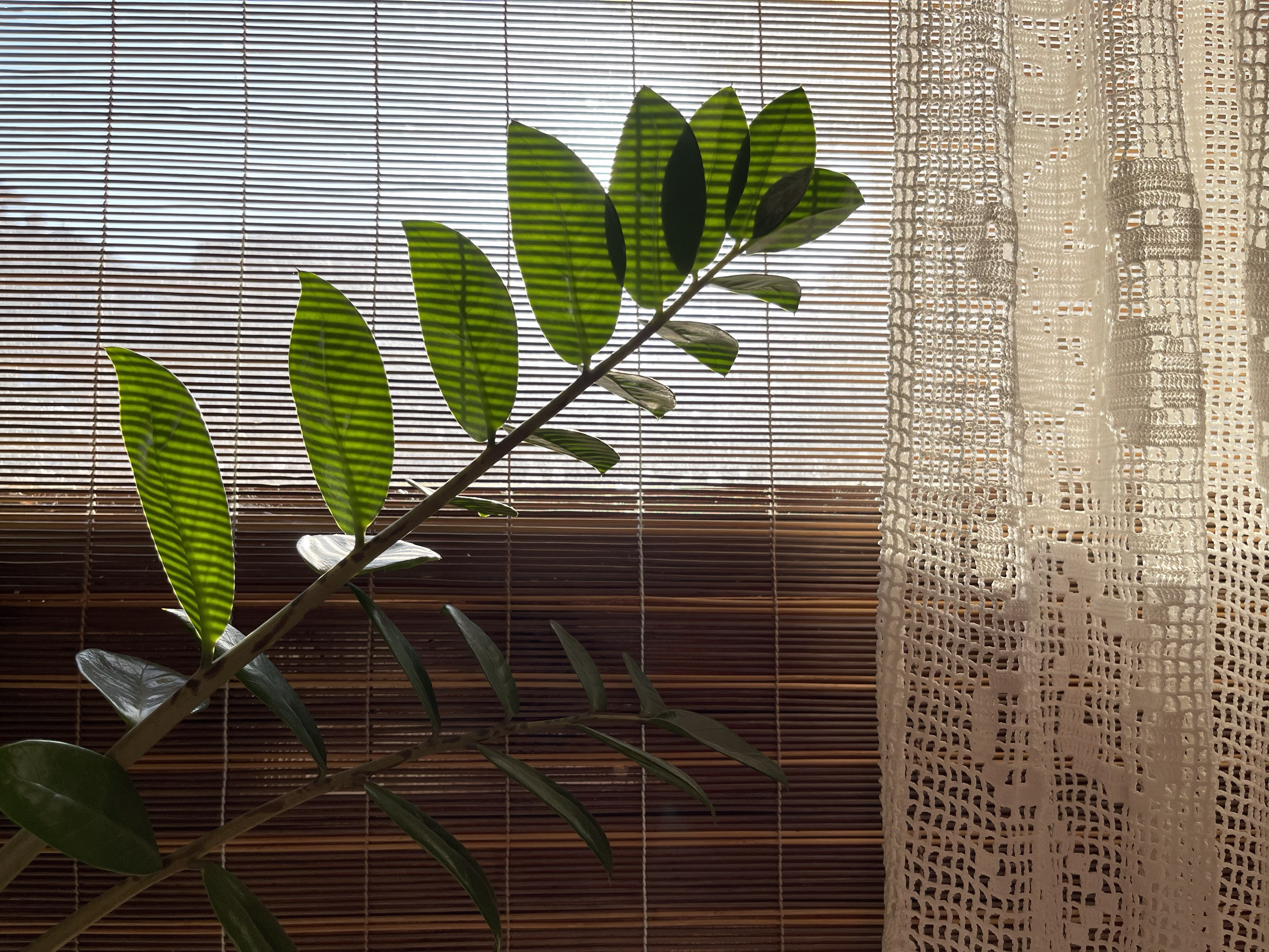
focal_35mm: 26
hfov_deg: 67.3
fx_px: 953
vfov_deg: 53.1
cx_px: 634
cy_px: 476
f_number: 1.6
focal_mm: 5.1
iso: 32
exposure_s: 1/908
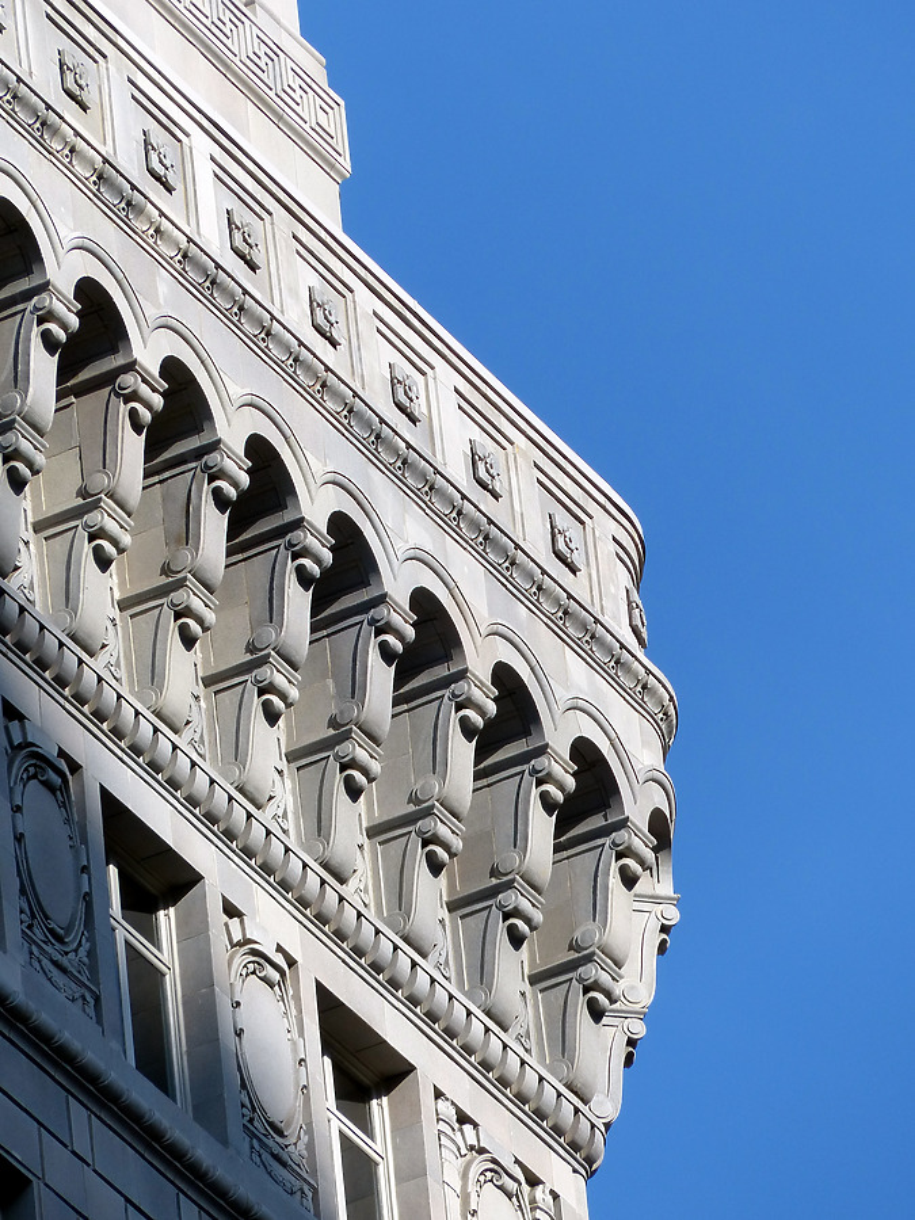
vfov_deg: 3.6
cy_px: 610
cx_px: 458
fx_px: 19490
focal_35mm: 553
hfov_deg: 2.7
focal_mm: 99.5
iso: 100
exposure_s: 1/1000
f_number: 4
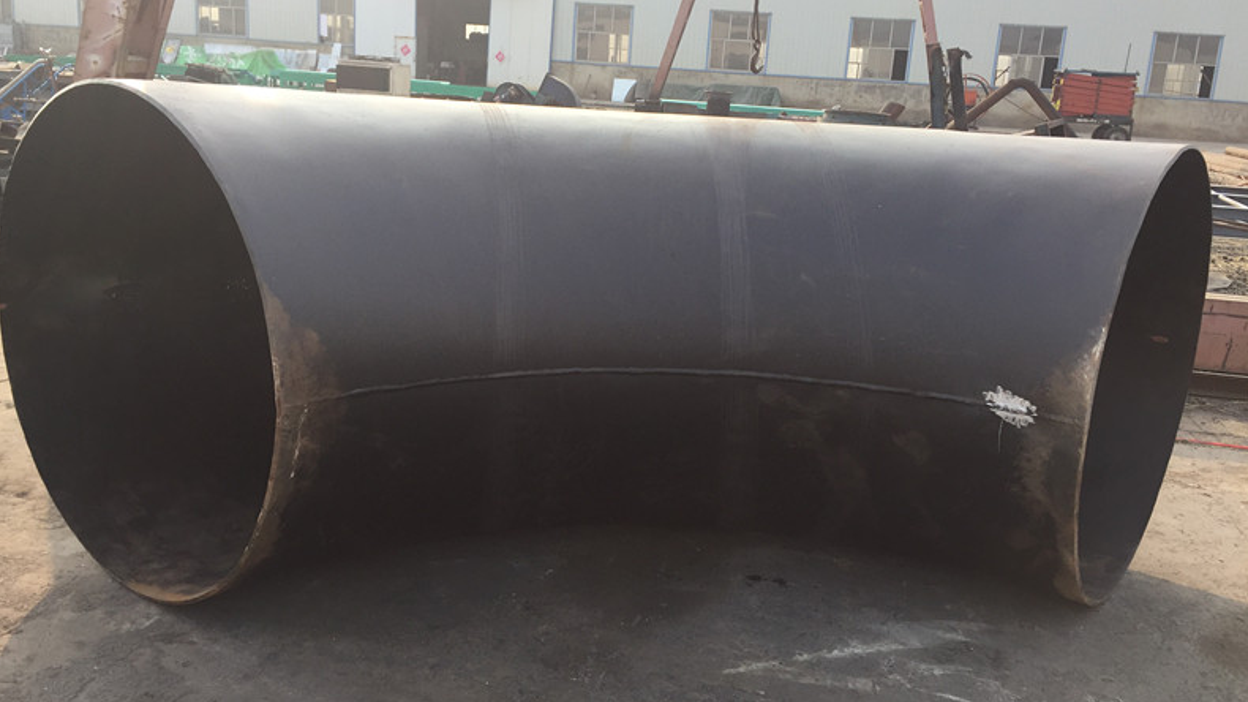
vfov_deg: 36.7
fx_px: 1059
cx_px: 619
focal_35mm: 32
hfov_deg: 61.0
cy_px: 346
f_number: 2.2
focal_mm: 4.15
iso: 32
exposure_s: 1/460
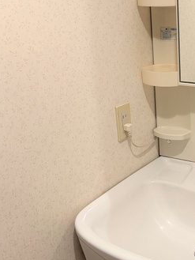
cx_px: 199
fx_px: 383
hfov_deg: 26.9
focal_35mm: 51
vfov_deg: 37.5
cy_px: 122
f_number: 1.78
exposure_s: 1/100
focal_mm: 6.86
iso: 200
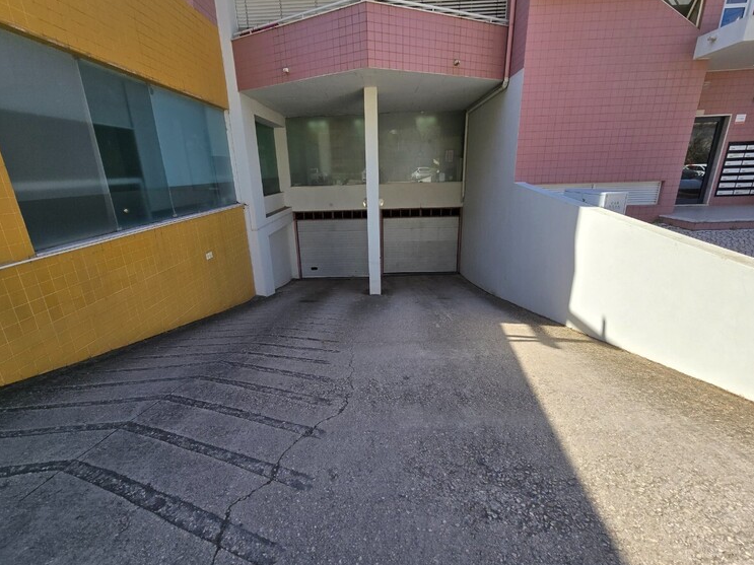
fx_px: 305
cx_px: 371
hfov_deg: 102.1
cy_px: 276
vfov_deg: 85.6
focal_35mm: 14
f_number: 2.2
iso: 50
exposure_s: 1/1681
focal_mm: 2.2
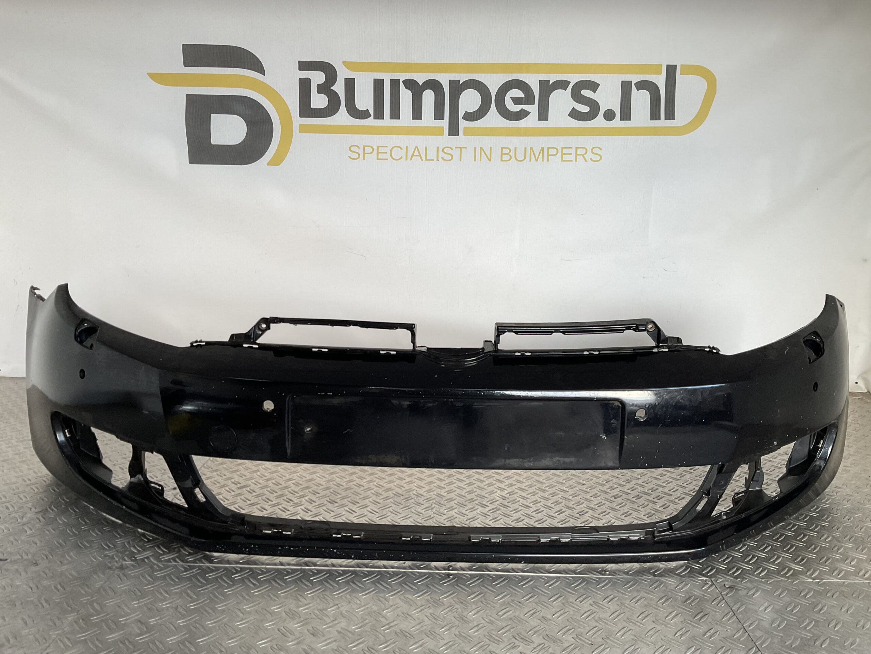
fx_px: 730
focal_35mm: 29
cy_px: 327
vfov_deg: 48.2
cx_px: 436
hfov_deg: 61.7
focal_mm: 3
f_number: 1.8
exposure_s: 1/100
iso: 50
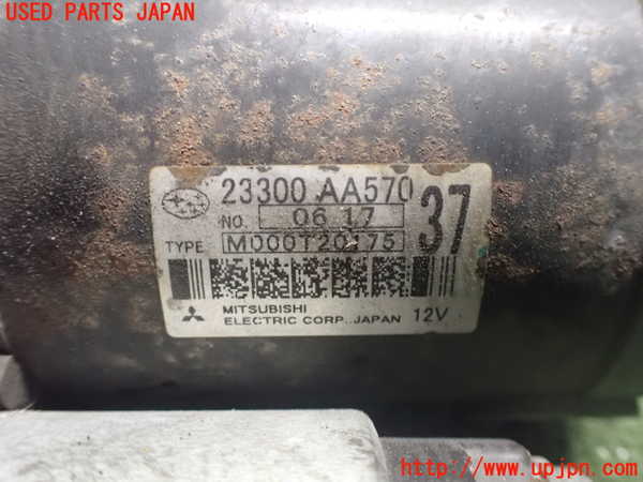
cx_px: 322
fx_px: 557
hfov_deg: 60.0
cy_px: 241
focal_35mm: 30
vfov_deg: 46.8
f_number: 2.3
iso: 1600
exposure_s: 1/30
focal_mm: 5.4
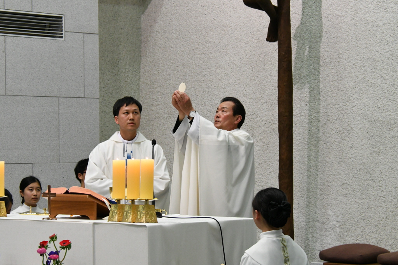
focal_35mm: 102
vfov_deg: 13.4
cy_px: 132
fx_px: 1128
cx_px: 199
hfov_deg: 20.0
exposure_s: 1/100
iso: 3200
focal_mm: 68
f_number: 6.3
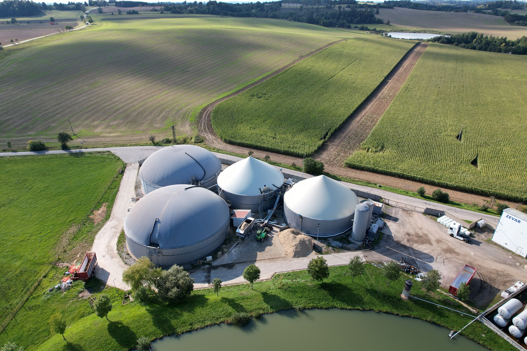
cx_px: 264
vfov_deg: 57.2
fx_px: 322
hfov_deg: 78.6
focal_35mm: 22
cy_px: 176
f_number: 2.8
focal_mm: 8.4
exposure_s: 1/725
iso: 100
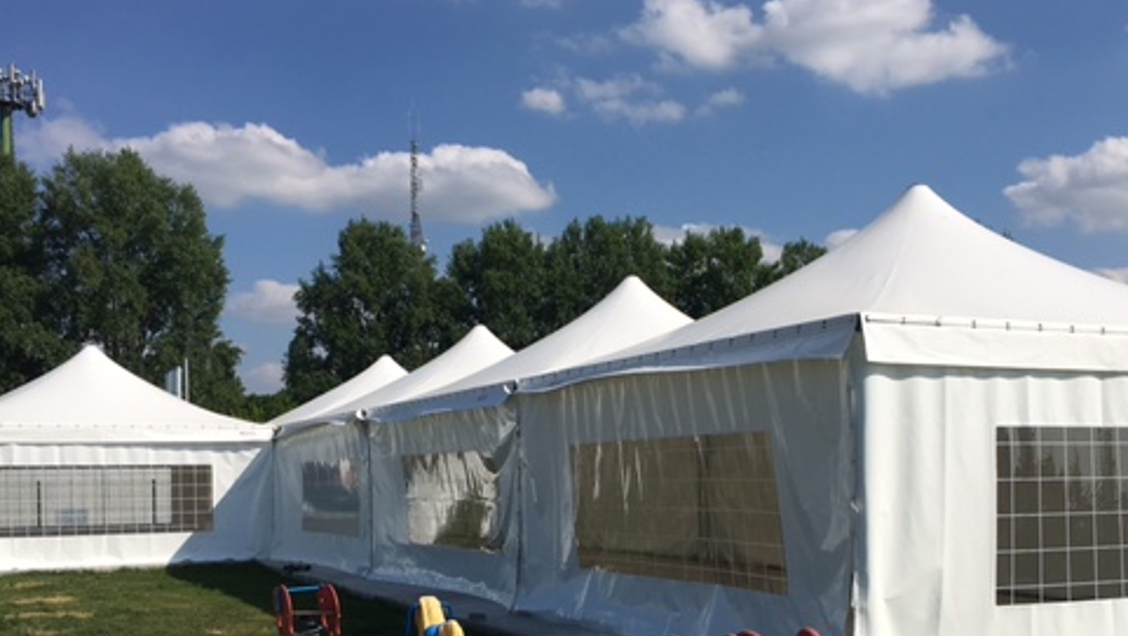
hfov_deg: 48.3
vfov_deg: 27.9
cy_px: 498
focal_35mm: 42
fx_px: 1257
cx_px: 621
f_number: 2.2
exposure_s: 1/3497
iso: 25
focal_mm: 4.15
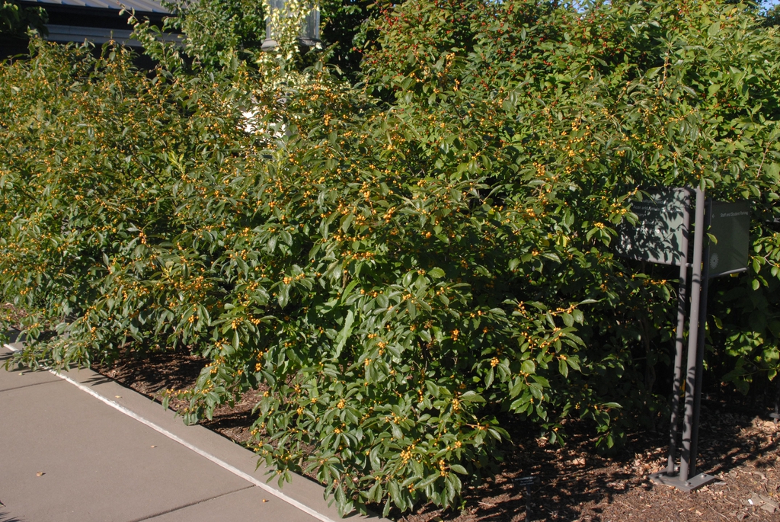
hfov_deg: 46.4
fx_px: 911
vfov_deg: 32.0
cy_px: 261
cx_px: 390
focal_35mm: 42
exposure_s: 1/250
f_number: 8
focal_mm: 28
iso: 400
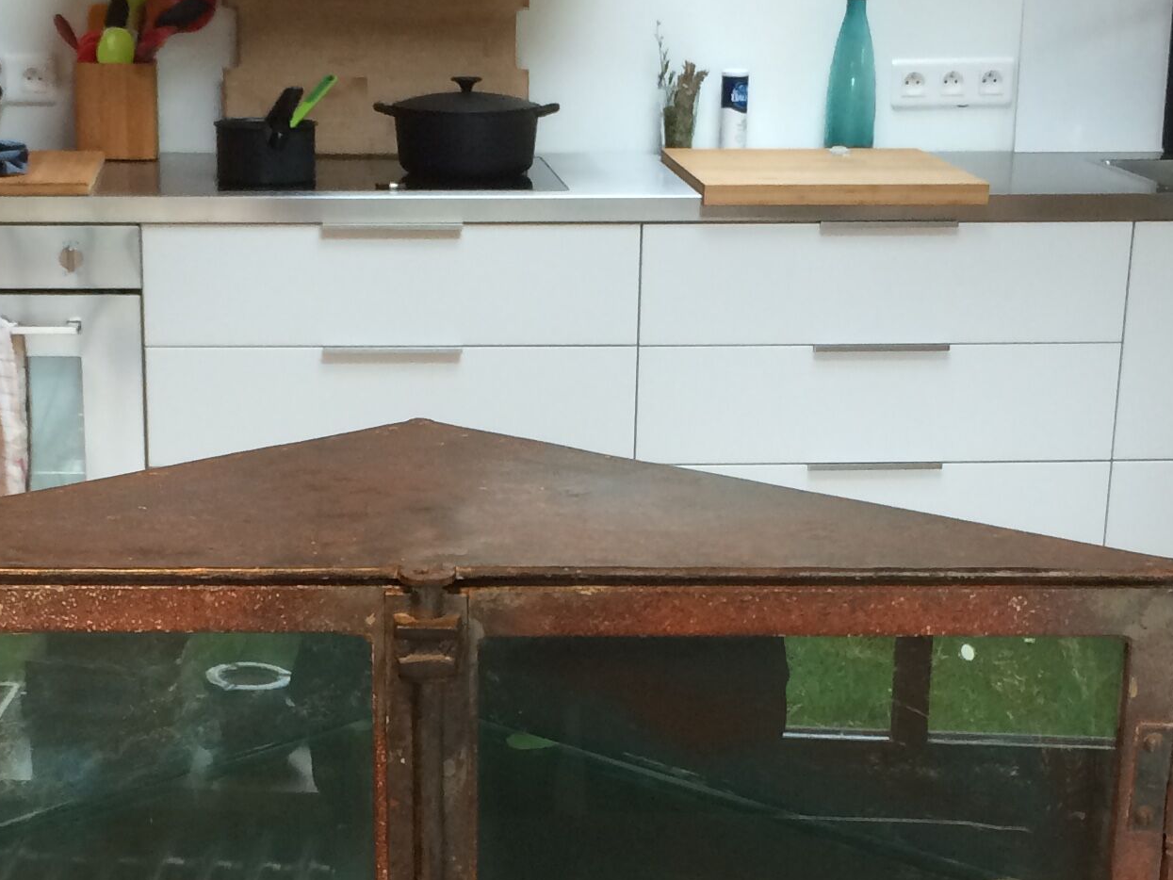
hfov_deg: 25.6
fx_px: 2576
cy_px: 742
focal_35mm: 76
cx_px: 469
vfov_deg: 19.1
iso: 125
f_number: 2.2
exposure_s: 1/33
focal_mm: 4.15
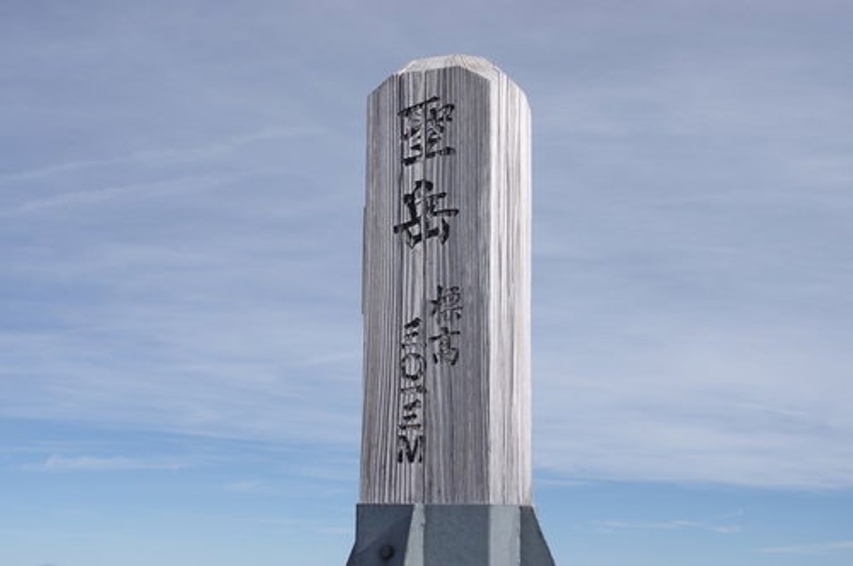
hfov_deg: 38.2
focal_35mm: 52
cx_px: 426
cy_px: 283
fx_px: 1231
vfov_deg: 25.9
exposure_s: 1/400
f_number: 7.1
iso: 100
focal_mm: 35
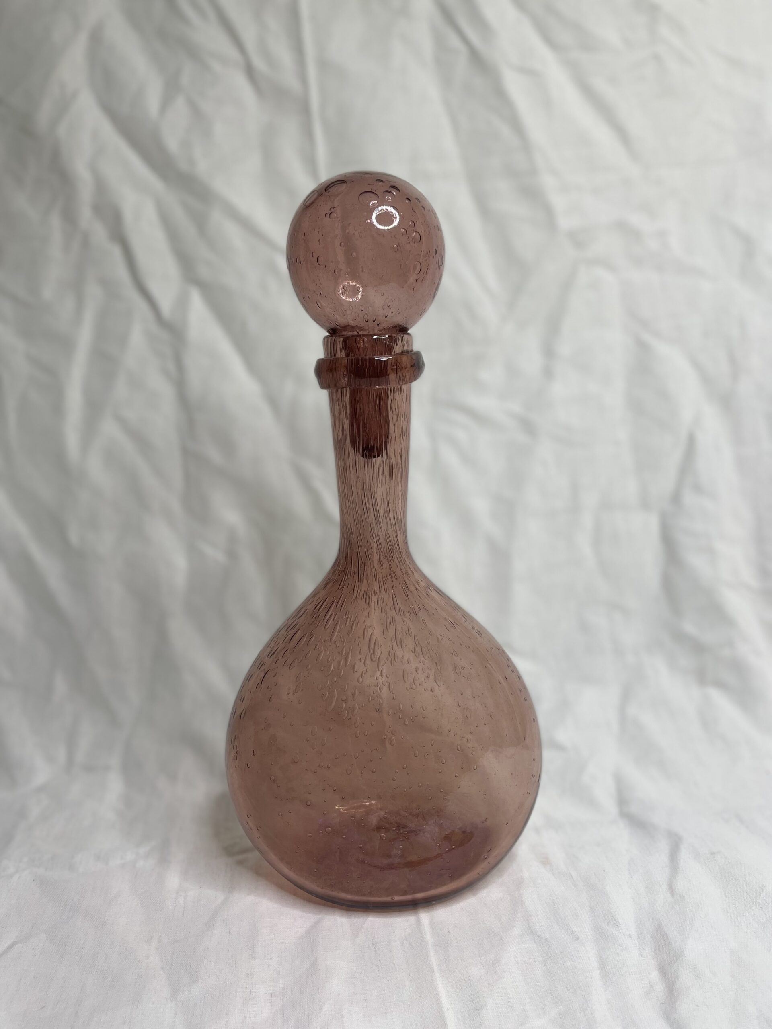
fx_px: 773
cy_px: 514
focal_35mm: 26
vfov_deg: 67.3
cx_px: 386
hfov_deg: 53.1
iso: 40
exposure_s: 1/298
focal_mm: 4.2
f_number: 1.6
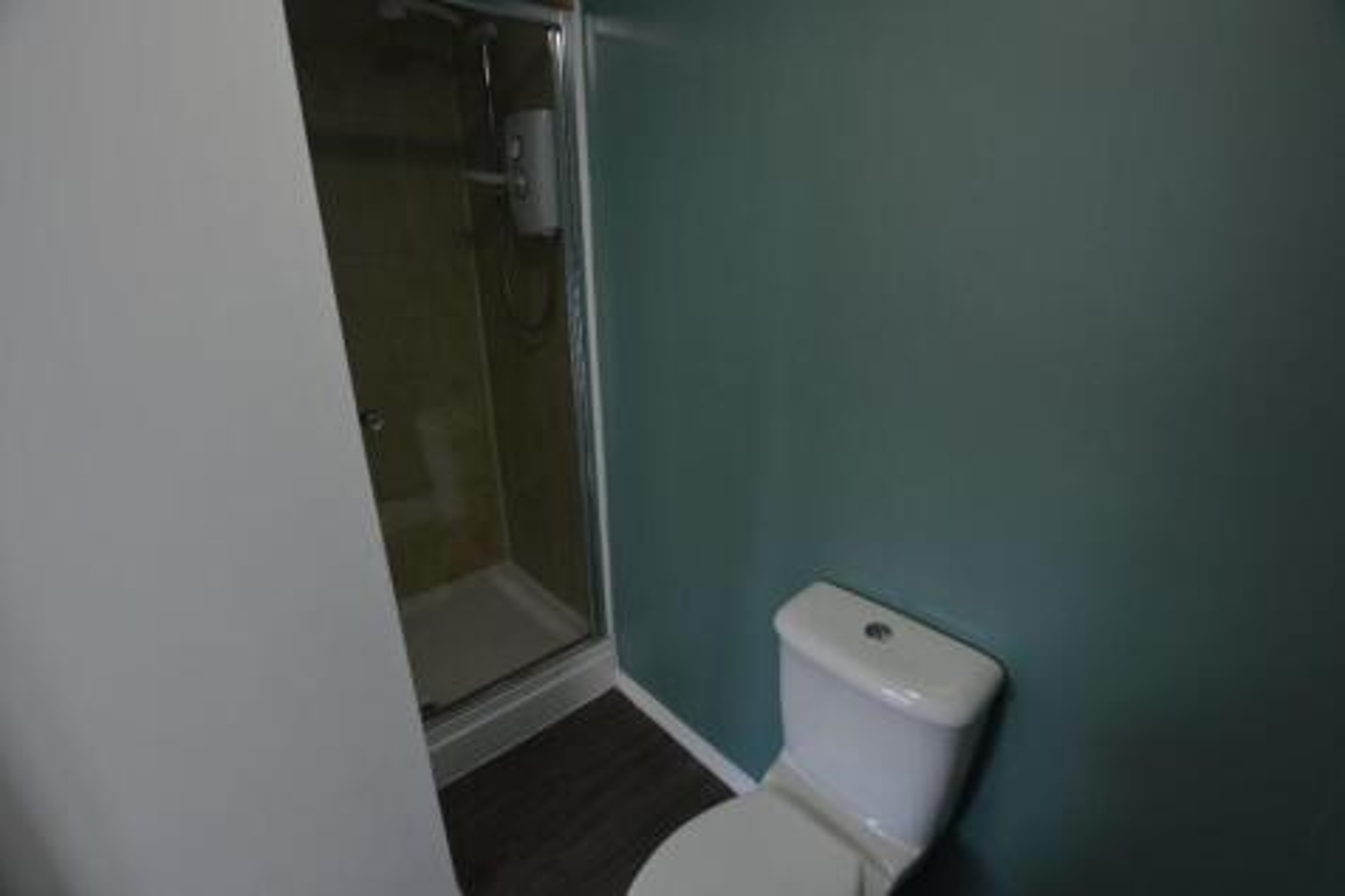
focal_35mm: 15
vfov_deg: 77.3
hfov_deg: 100.4
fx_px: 560
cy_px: 448
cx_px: 672
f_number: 4.5
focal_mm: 10
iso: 400
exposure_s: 1/80
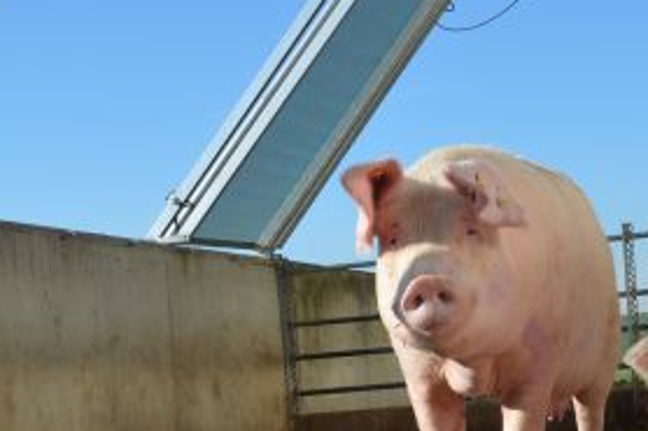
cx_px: 501
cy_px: 284
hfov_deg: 26.3
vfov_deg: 17.9
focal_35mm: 76
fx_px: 1367
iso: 100
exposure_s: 1/200
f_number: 7.1
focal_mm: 22
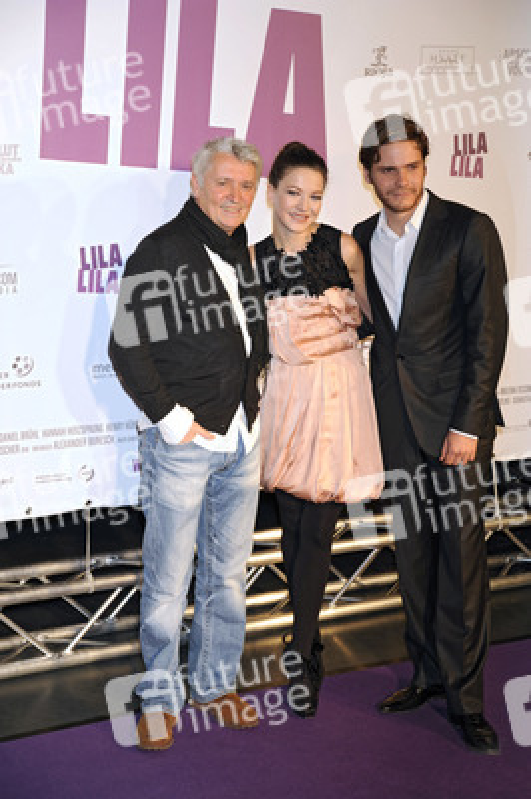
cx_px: 266
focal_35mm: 70
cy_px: 400
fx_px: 1551
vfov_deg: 28.9
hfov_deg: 19.4
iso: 400
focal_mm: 70
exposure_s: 1/160
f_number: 5.6
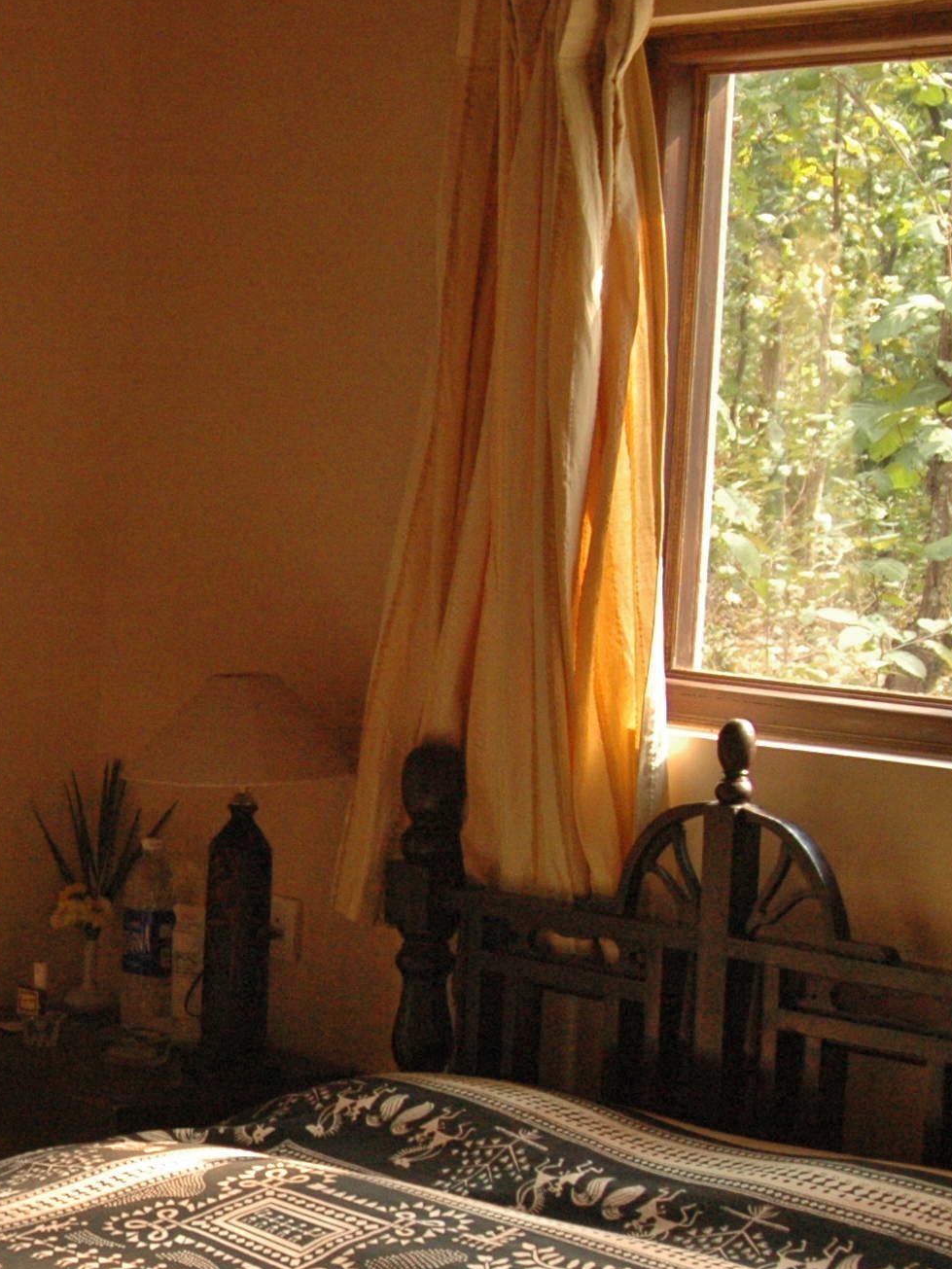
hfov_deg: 15.3
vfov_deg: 21.0
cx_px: -216
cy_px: 813
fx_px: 3410
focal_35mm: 93
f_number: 4.5
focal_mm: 28
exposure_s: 1/80
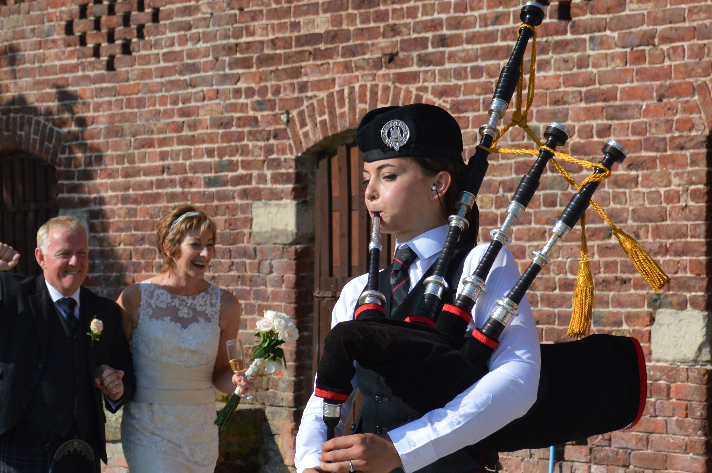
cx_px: 162
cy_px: 346
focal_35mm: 120
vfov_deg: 11.4
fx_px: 2369
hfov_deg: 17.0
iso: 400
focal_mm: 45
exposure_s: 1/2000
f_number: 7.1
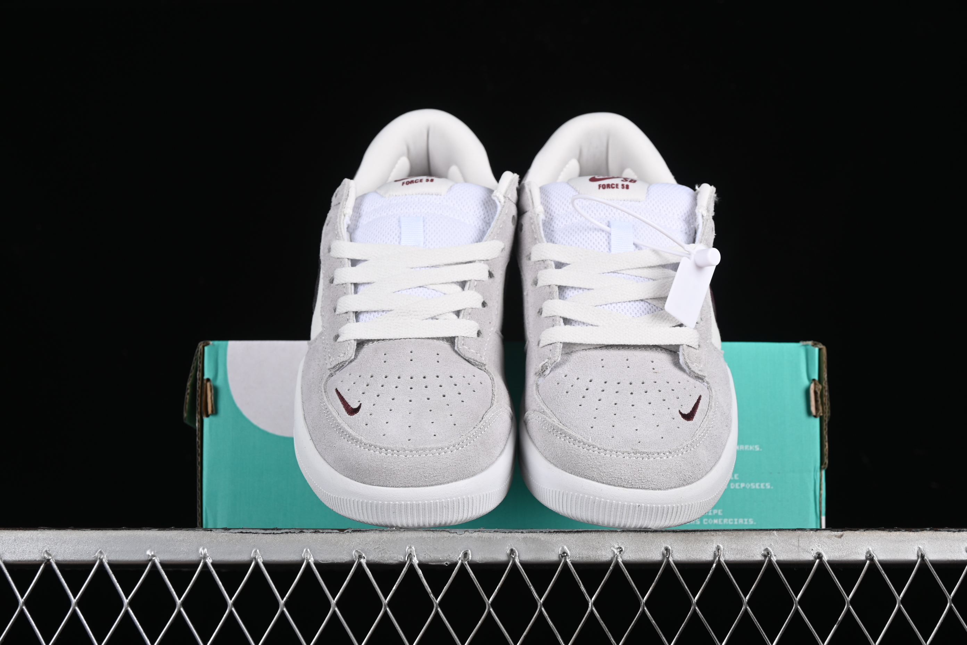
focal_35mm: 72
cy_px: 322
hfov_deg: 28.1
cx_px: 484
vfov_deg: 18.9
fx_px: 1934
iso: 160
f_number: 7.1
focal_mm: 48
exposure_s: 1/160
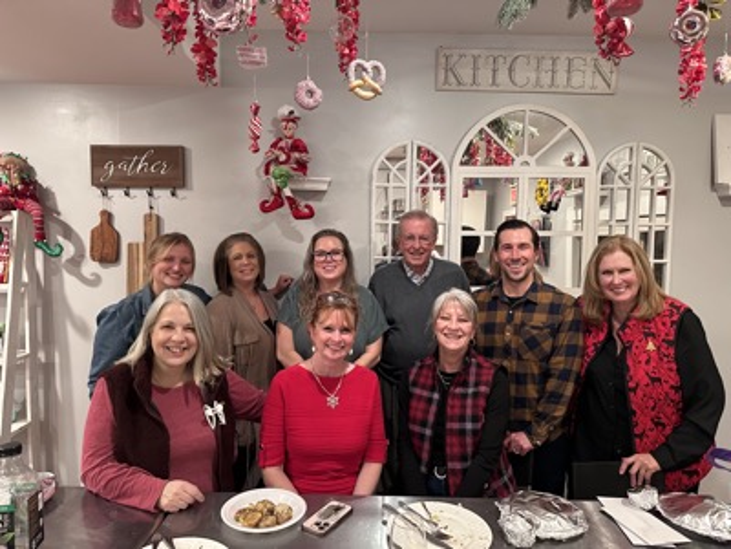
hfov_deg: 71.6
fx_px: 507
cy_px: 274
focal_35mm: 24
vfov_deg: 56.8
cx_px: 366
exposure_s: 1/60
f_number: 1.78
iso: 500
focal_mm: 6.86
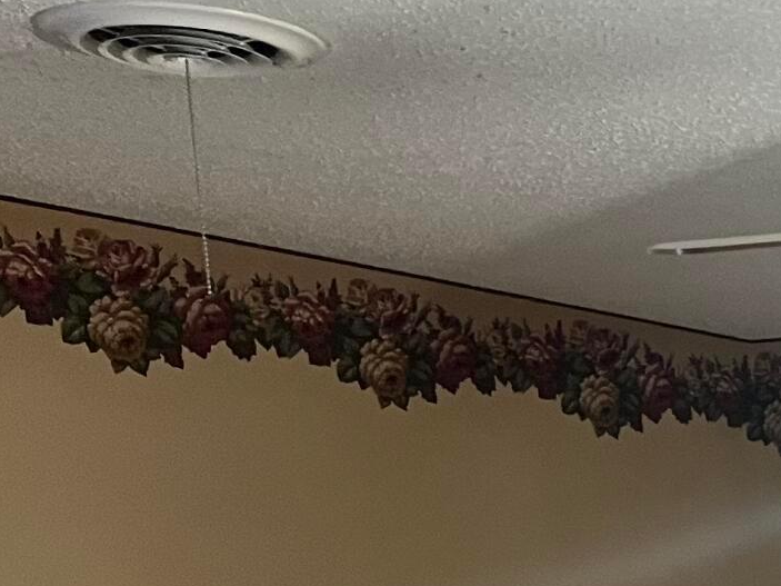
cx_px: 1539
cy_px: 1141
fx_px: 2504
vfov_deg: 12.0
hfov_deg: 14.7
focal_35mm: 111
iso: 200
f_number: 1.5
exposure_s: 1/60
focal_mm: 5.7
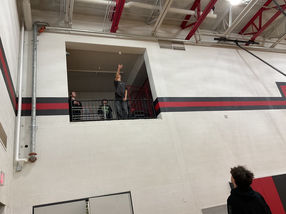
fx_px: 240
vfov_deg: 48.2
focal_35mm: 29
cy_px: 107
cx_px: 143
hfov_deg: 61.7
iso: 64
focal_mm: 3
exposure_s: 1/60
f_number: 1.8
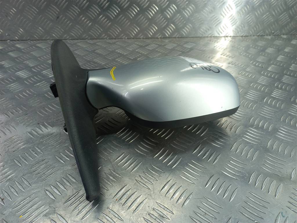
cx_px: 148
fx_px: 214
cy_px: 112
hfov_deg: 69.4
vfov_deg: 54.9
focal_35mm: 25
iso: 50
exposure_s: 1/50
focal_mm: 4.6
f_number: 1.8
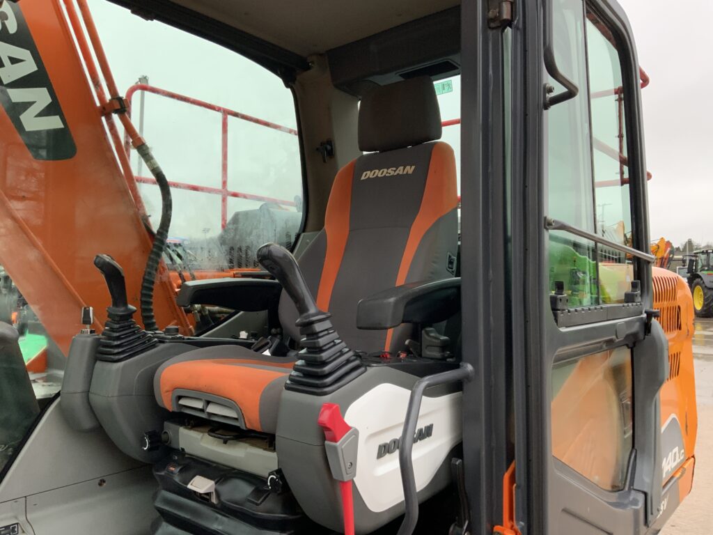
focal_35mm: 29
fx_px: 597
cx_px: 356
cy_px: 268
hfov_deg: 61.7
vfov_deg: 48.2
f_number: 1.8
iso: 100
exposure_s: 1/60
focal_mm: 3
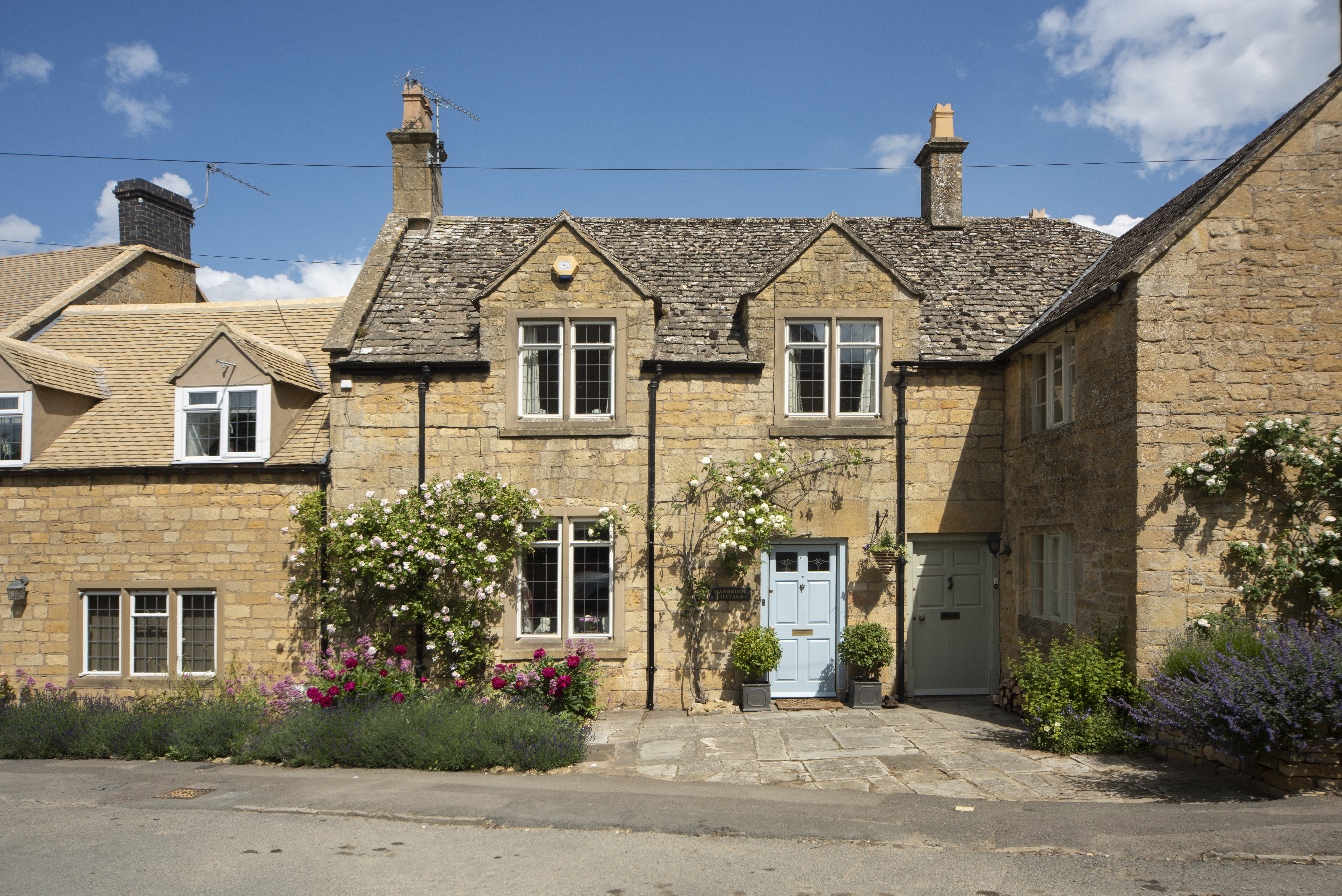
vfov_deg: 53.2
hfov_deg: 73.7
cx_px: 671
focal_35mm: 24
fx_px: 895
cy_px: 448
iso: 200
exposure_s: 1/250
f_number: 13
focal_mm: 24
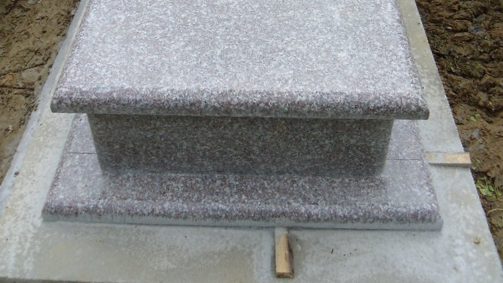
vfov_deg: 23.8
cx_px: 254
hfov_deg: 44.6
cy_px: -52
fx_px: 614
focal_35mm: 46
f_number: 3.3
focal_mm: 5.6
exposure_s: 1/756
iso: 80
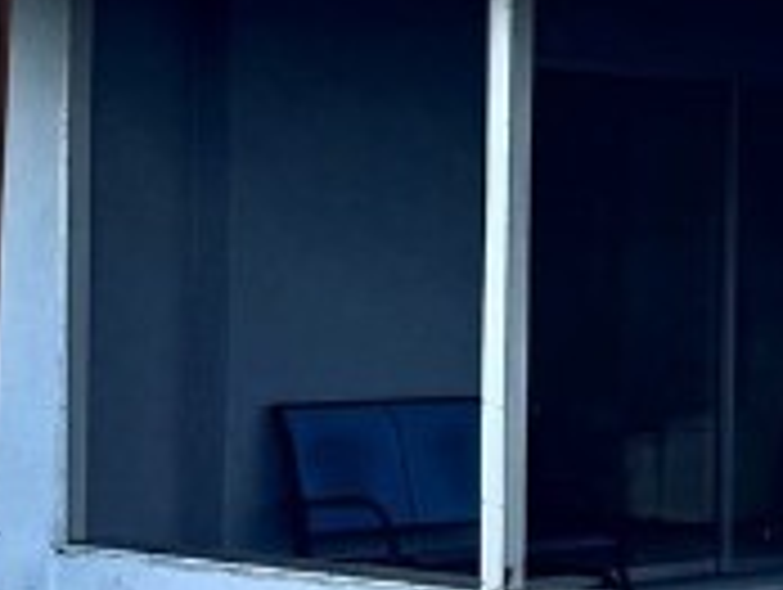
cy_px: 288
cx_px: 252
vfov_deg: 10.5
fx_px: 3194
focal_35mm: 141
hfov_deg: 14.0
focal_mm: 6.76
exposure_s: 1/4310
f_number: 1.78
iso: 80
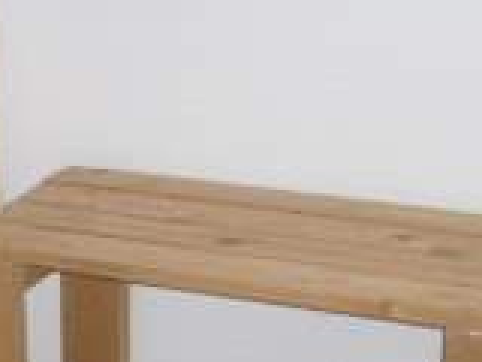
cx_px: -133
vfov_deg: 9.7
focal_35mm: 144
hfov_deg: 13.3
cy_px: 697
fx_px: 2005
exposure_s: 1/60
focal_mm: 6.3
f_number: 3.1
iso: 400
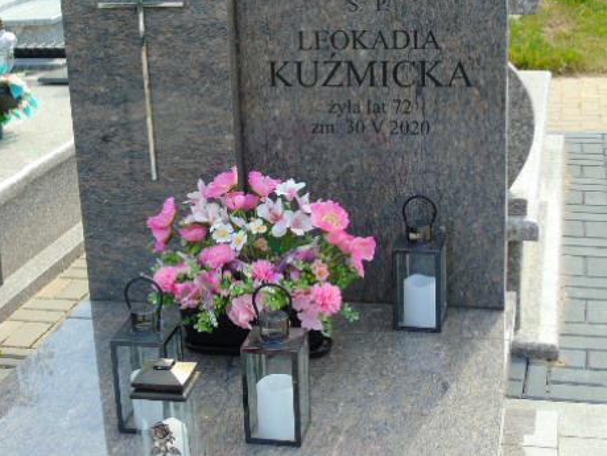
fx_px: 1122
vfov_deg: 22.9
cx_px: 248
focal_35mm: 64
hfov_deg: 30.2
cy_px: 205
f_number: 4.1
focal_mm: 8.2
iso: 80
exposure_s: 1/320
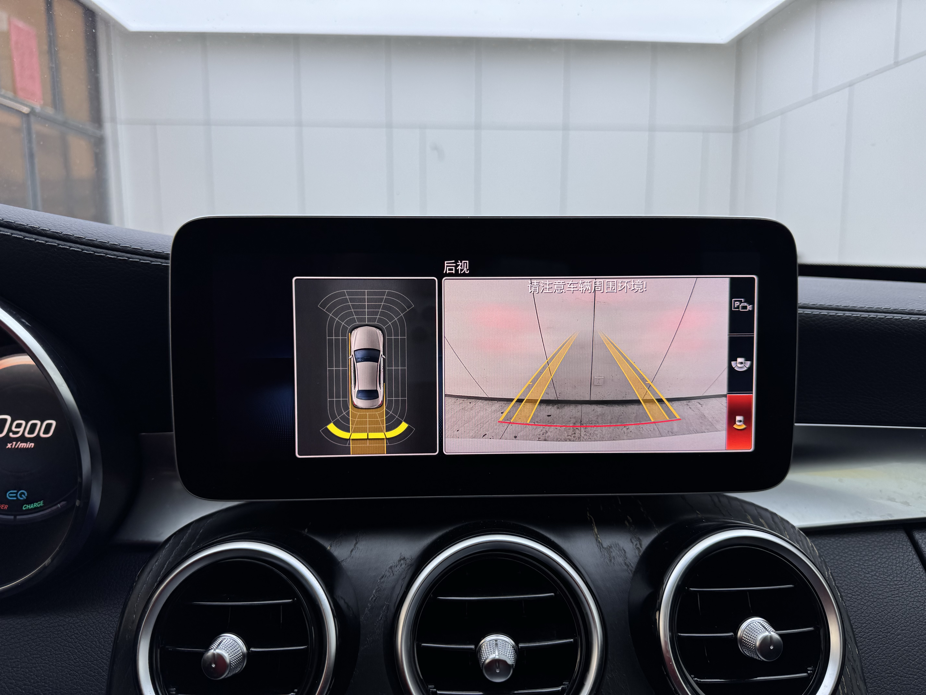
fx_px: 642
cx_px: 463
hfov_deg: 71.6
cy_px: 348
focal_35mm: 24
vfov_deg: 56.8
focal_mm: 6.76
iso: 64
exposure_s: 1/192
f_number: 1.78
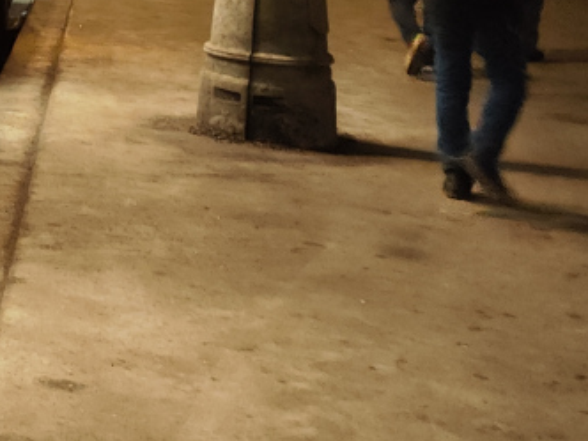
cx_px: -526
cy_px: -223
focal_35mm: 94
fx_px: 1597
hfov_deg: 16.7
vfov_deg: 14.6
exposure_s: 1/25
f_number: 1.8
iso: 388
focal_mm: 4.68
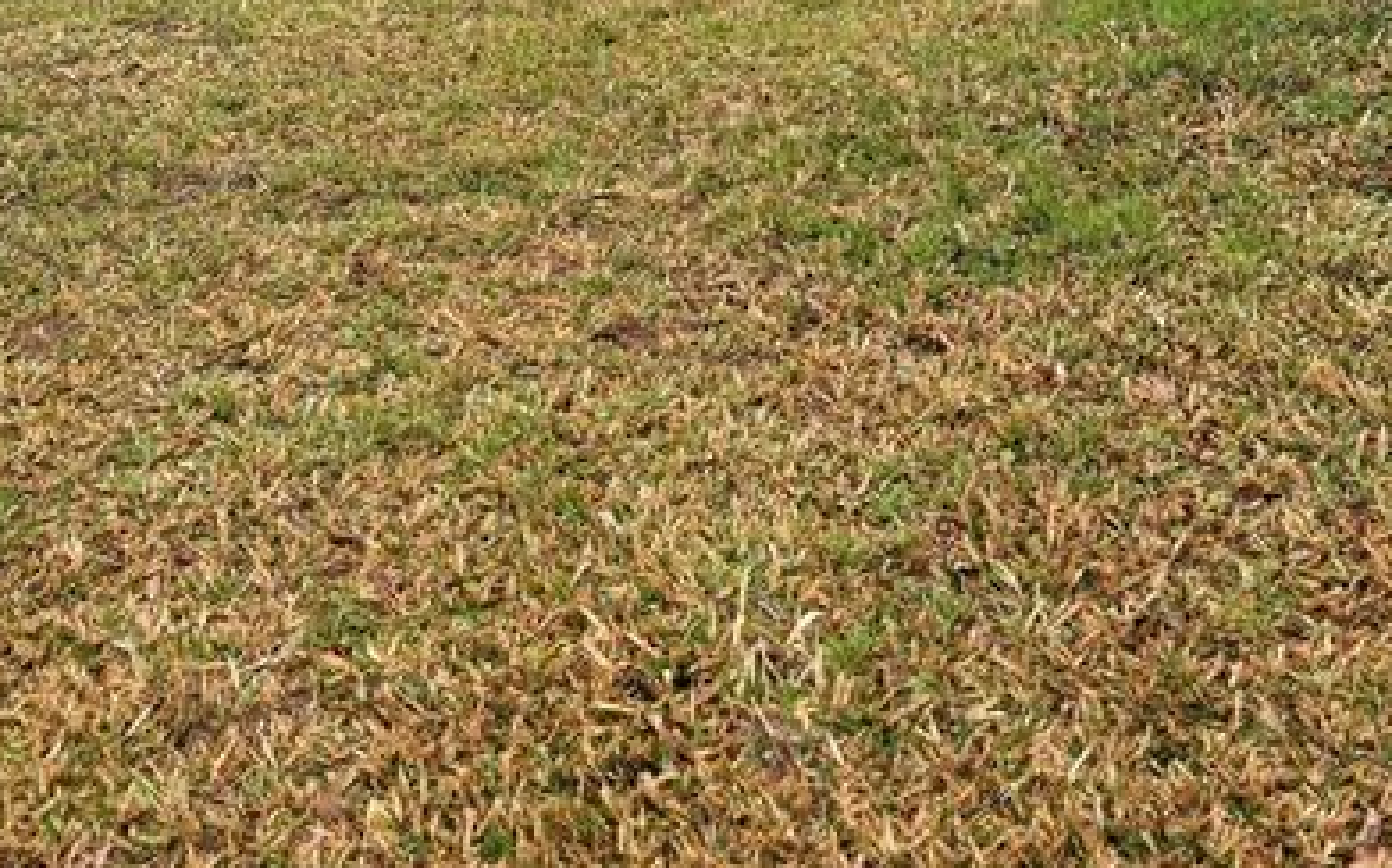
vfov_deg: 23.3
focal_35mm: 50
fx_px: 1896
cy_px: -206
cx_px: 726
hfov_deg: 40.3
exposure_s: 1/1156
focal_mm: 6.76
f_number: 1.78
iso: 80
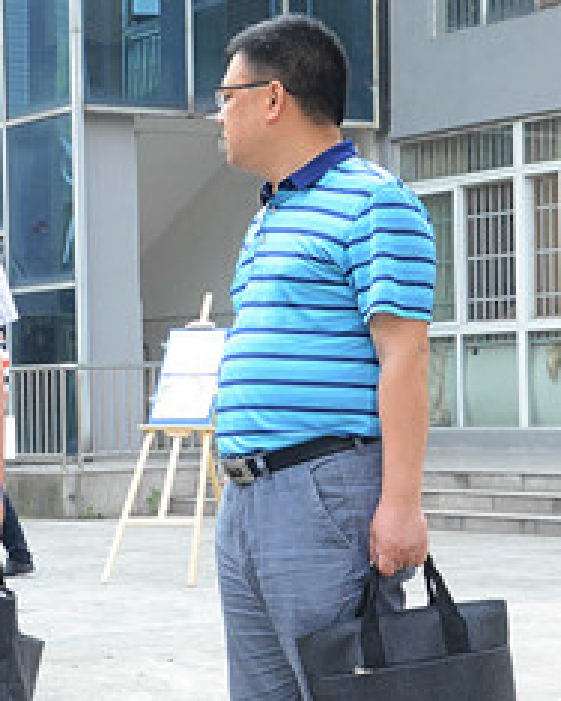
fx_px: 2179
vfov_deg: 18.3
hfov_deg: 14.6
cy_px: 397
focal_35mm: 105
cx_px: 87
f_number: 5.6
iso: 500
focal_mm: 32
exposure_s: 1/200
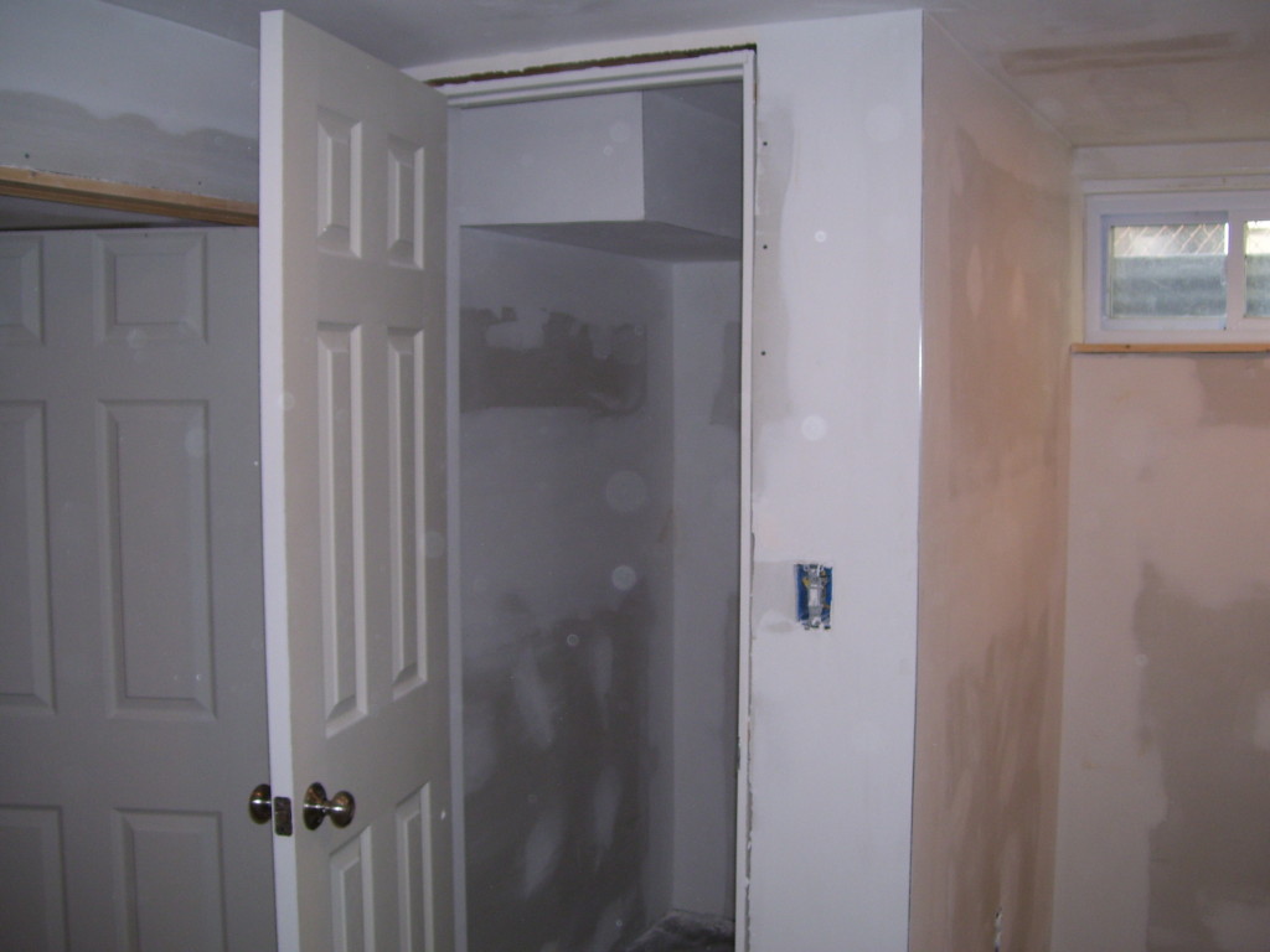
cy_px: 476
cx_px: 635
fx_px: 1357
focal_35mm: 37
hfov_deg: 50.1
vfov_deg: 38.7
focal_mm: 6
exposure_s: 1/60
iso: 80
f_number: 2.7
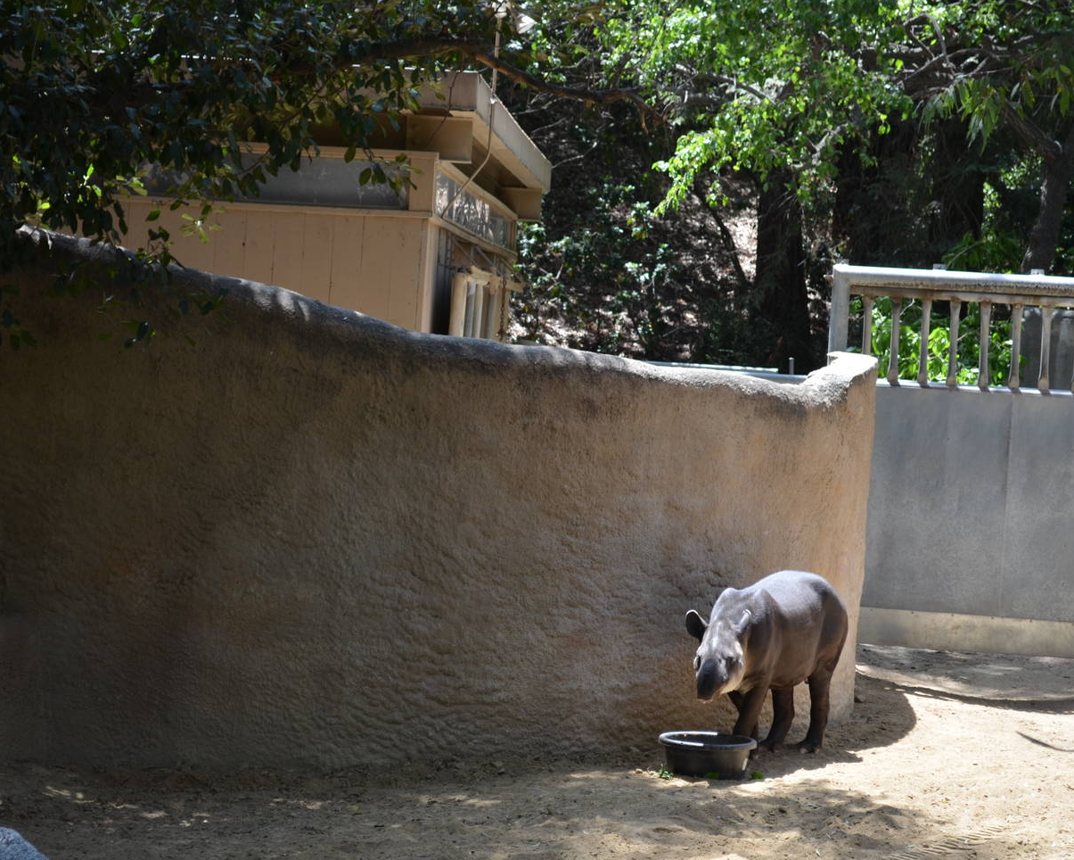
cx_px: 470
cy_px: 454
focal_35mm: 103
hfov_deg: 18.7
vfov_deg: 15.0
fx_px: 3262
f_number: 5.6
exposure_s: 1/125
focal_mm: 55
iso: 200
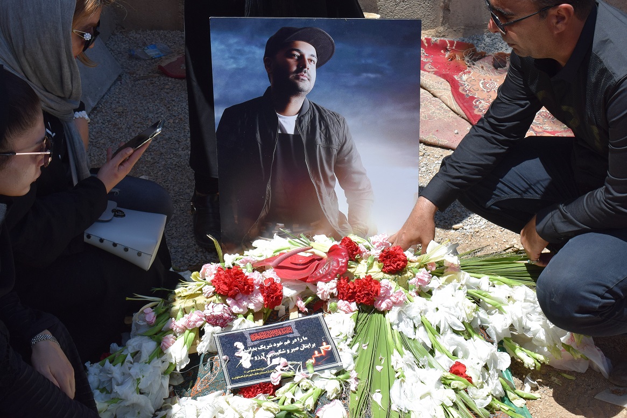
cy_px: 209
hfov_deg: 43.6
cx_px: 314
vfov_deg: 29.9
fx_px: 784
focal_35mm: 45
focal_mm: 30
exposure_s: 1/320
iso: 200
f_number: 9
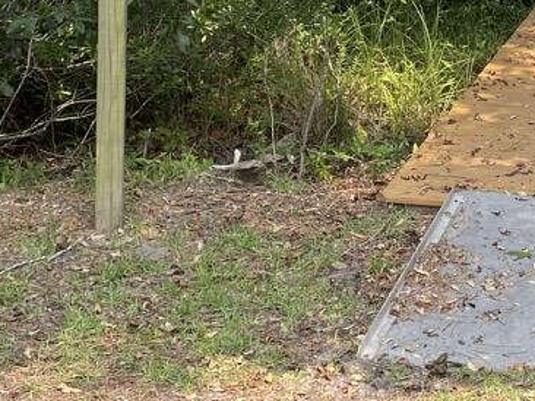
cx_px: 555
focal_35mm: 91
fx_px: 1406
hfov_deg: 20.7
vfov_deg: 15.3
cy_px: -143
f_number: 1.6
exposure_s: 1/678
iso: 32
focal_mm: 4.2
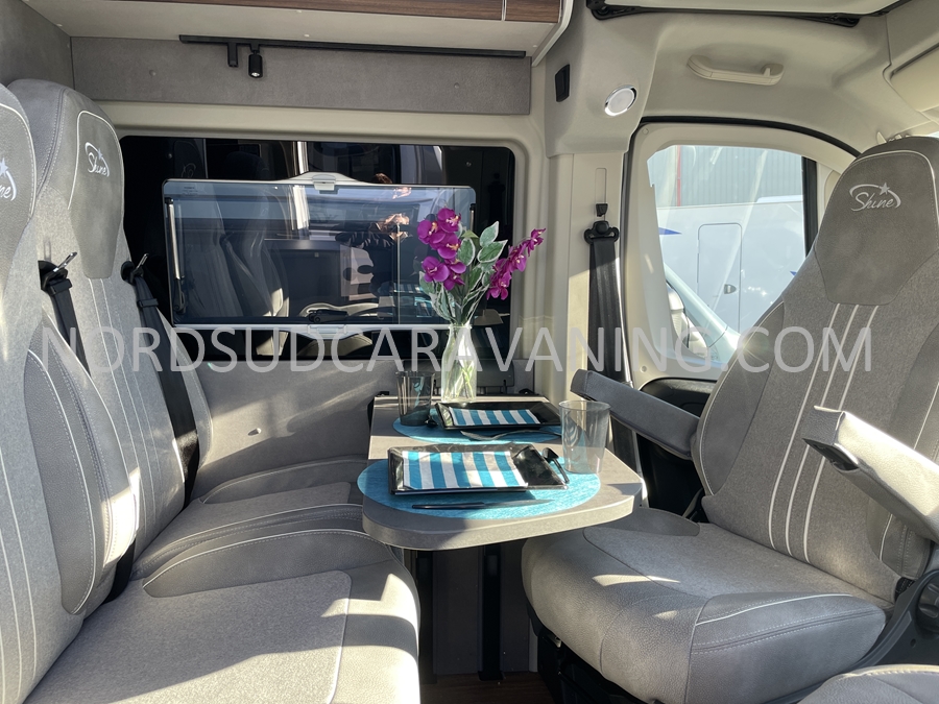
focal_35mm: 26
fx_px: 705
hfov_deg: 67.3
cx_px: 470
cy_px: 352
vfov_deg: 53.1
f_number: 1.6
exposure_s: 1/142
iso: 32
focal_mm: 4.2
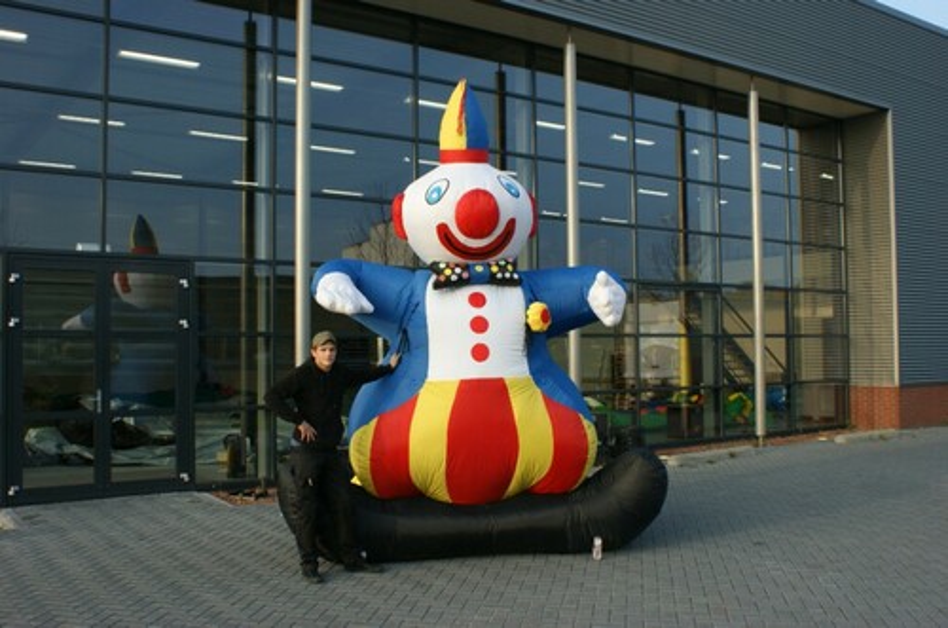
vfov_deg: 39.8
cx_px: 474
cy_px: 314
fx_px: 867
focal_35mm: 33
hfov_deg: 57.3
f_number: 7.1
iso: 100
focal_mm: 22
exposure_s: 1/60
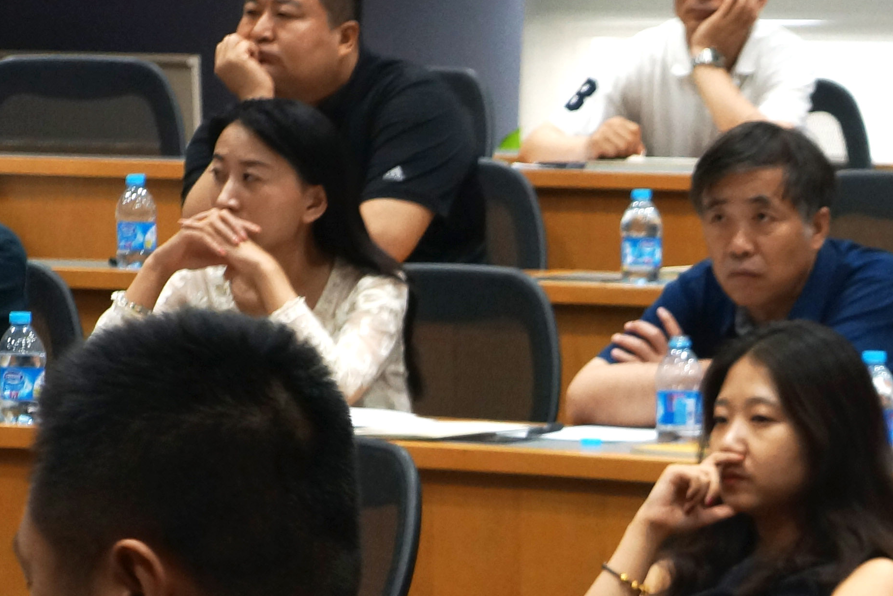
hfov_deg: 9.7
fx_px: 5160
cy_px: 745
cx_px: 1075
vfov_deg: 6.6
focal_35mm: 208
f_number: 4.5
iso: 500
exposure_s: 1/80
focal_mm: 43
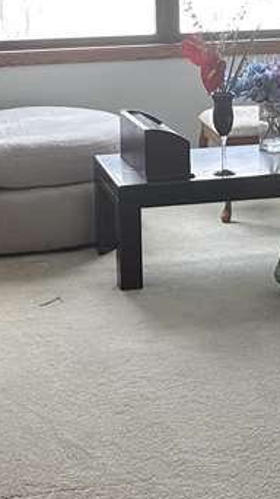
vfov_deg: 21.7
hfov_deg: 12.3
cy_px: 158
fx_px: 1295
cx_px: 229
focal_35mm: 98
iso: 80
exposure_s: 1/121
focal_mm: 6.86
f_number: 1.78
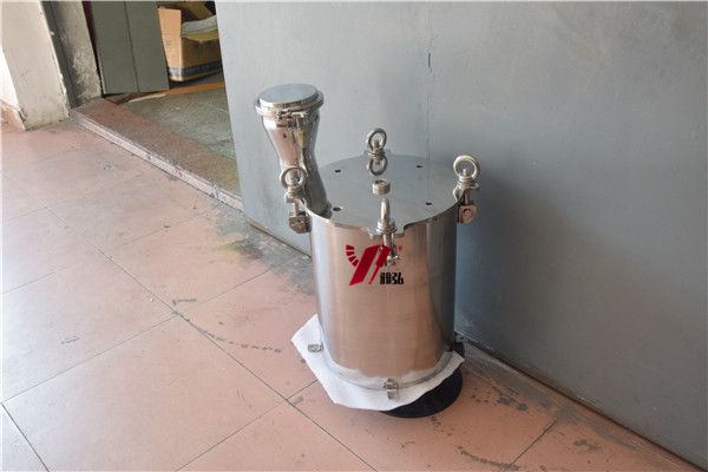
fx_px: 649
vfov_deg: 40.0
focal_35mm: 33
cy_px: 236
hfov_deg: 57.2
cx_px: 354
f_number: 20
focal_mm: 22
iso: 800
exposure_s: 1/20
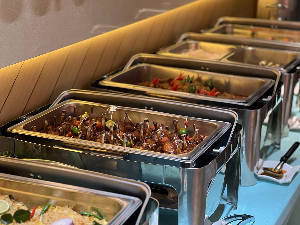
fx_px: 667
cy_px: 112
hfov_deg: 25.3
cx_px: 150
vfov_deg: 19.1
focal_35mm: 77
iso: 250
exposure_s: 1/72
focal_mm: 9
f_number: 2.8
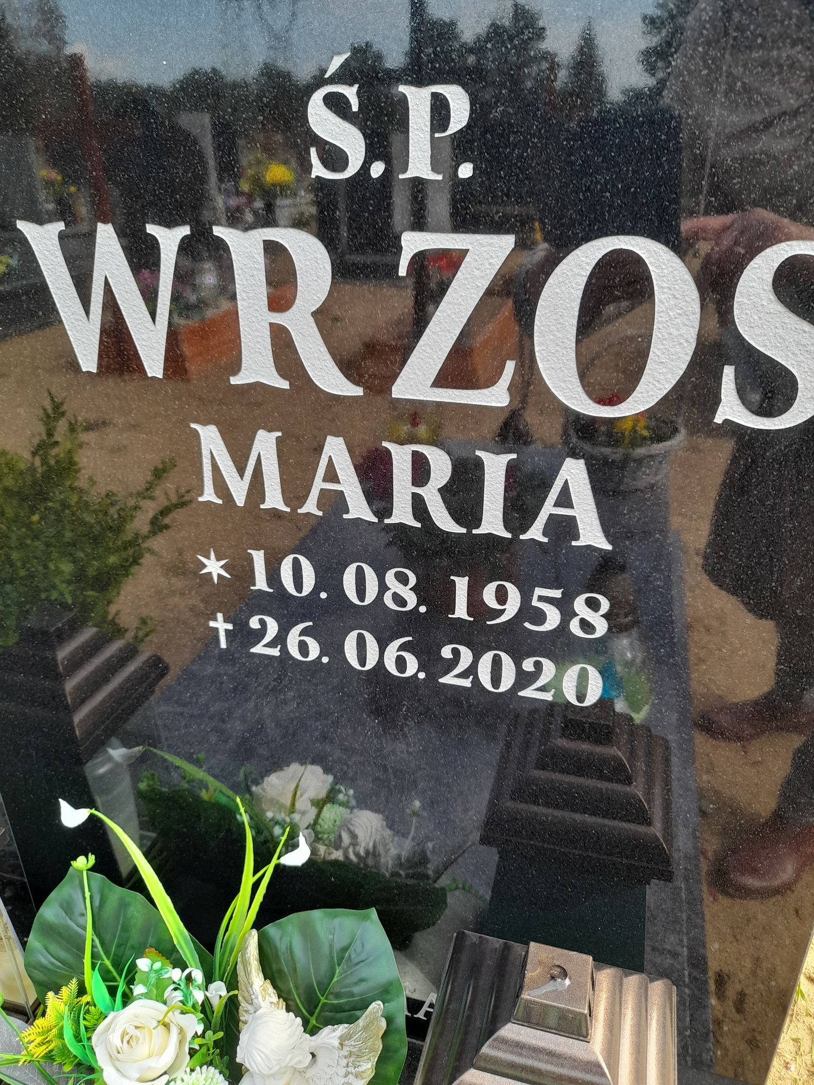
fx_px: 784
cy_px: 542
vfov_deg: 69.4
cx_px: 407
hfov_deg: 54.9
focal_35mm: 25
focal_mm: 4.6
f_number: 2
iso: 32
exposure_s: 1/100
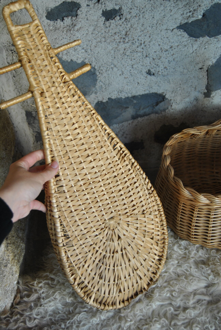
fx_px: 331
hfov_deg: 37.0
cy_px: 165
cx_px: 110
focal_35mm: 36
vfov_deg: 53.1
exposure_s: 1/30
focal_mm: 24
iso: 220
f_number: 3.8
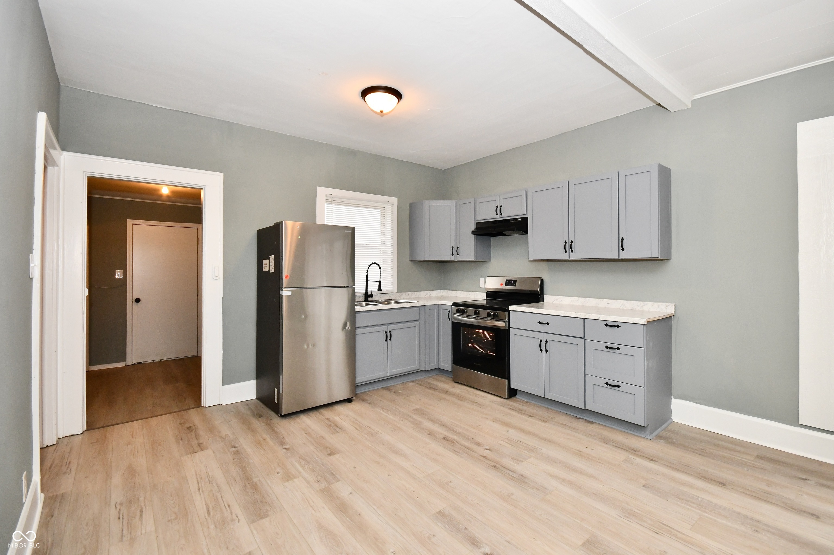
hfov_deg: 100.4
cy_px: 278
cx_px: 417
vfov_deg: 77.3
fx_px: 347
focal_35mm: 15
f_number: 6.3
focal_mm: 10
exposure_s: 1/60
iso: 640
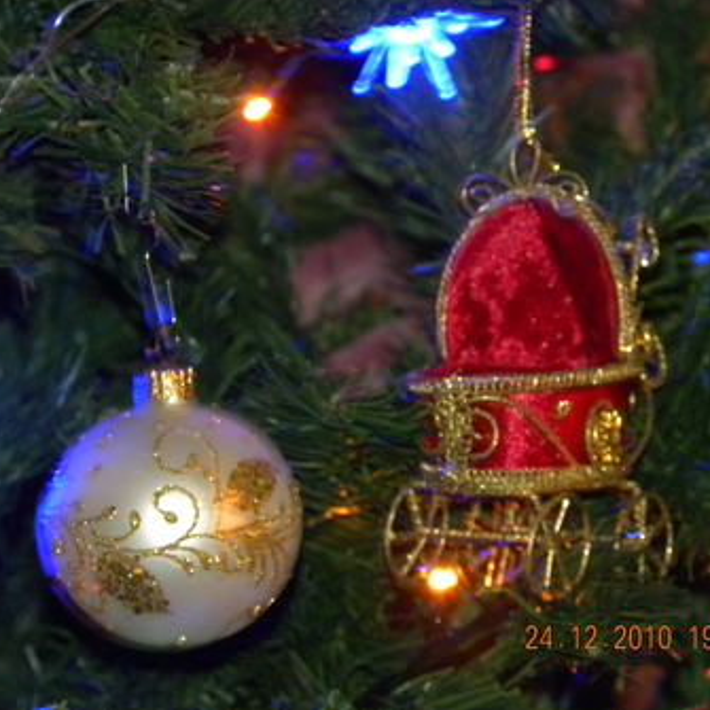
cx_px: 341
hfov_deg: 4.4
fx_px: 9282
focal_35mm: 400
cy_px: 354
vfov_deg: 4.4
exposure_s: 1/4
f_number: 5
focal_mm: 59.9
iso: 400
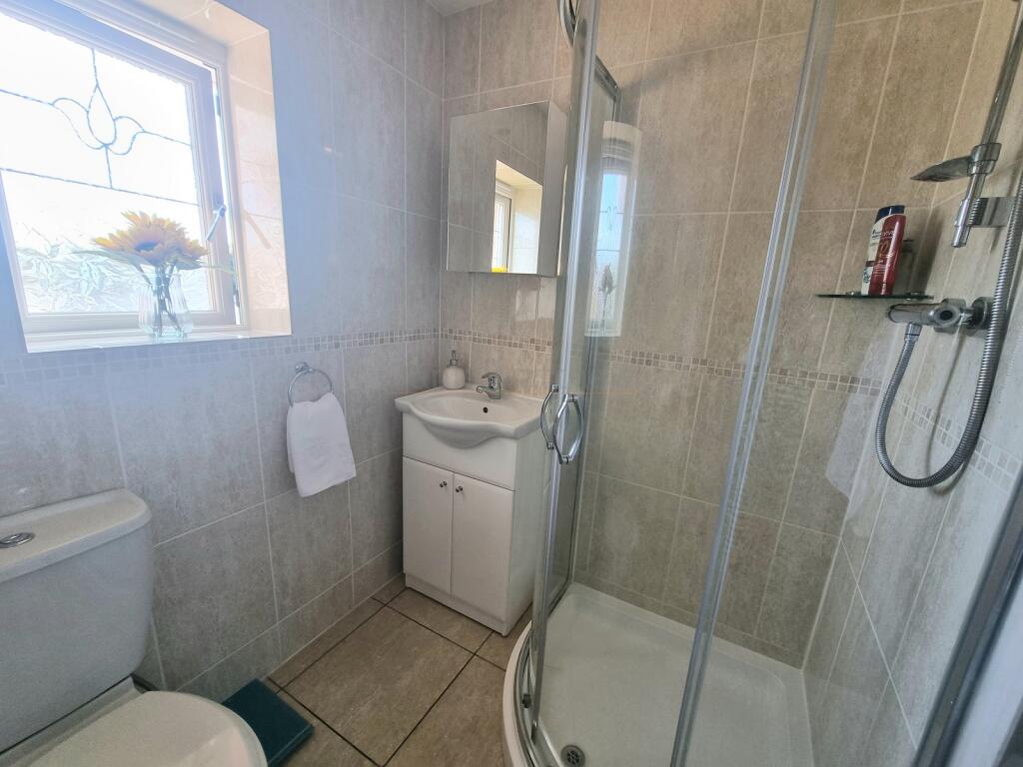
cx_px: 512
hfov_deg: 106.2
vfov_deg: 89.9
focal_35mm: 13
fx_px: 384
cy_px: 384
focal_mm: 2.2
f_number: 2.2
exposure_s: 1/100
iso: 80
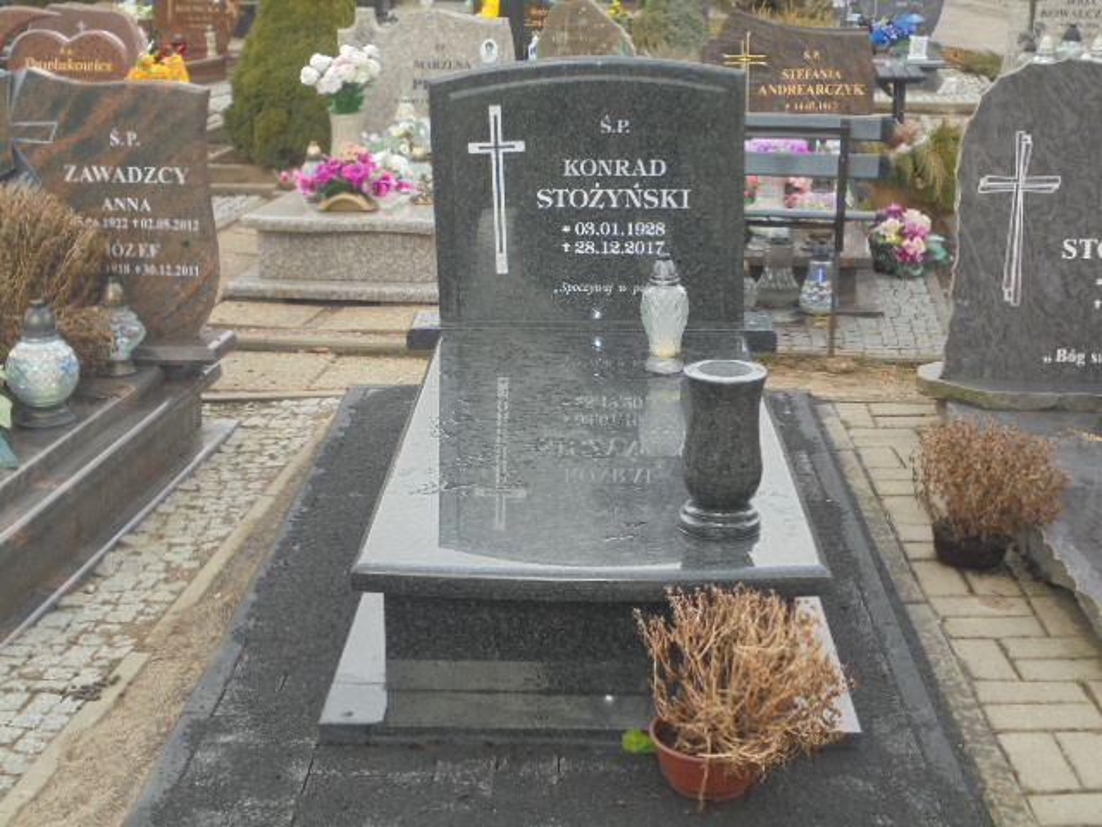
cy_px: 414
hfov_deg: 38.9
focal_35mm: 49
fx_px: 1560
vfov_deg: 29.7
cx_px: 551
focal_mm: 8.9
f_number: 4.8
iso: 100
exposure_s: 1/100
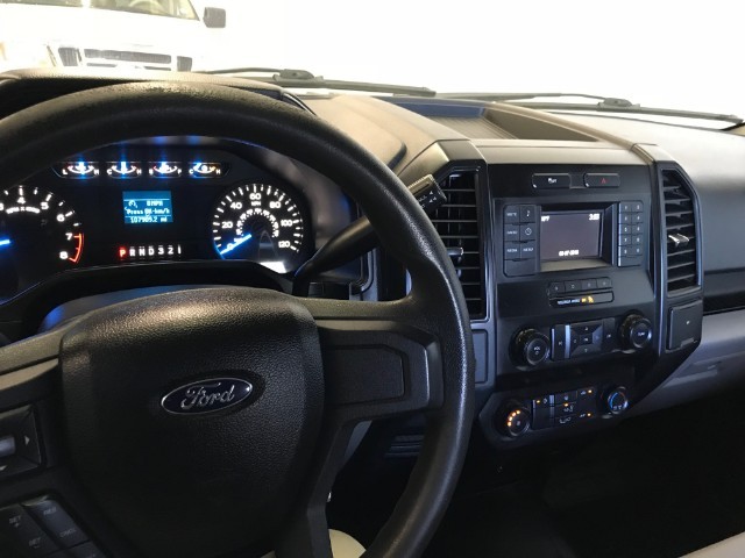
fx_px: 603
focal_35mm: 28
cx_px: 372
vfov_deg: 49.7
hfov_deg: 63.4
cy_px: 279
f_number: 1.8
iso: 100
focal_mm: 3.99
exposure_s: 1/9
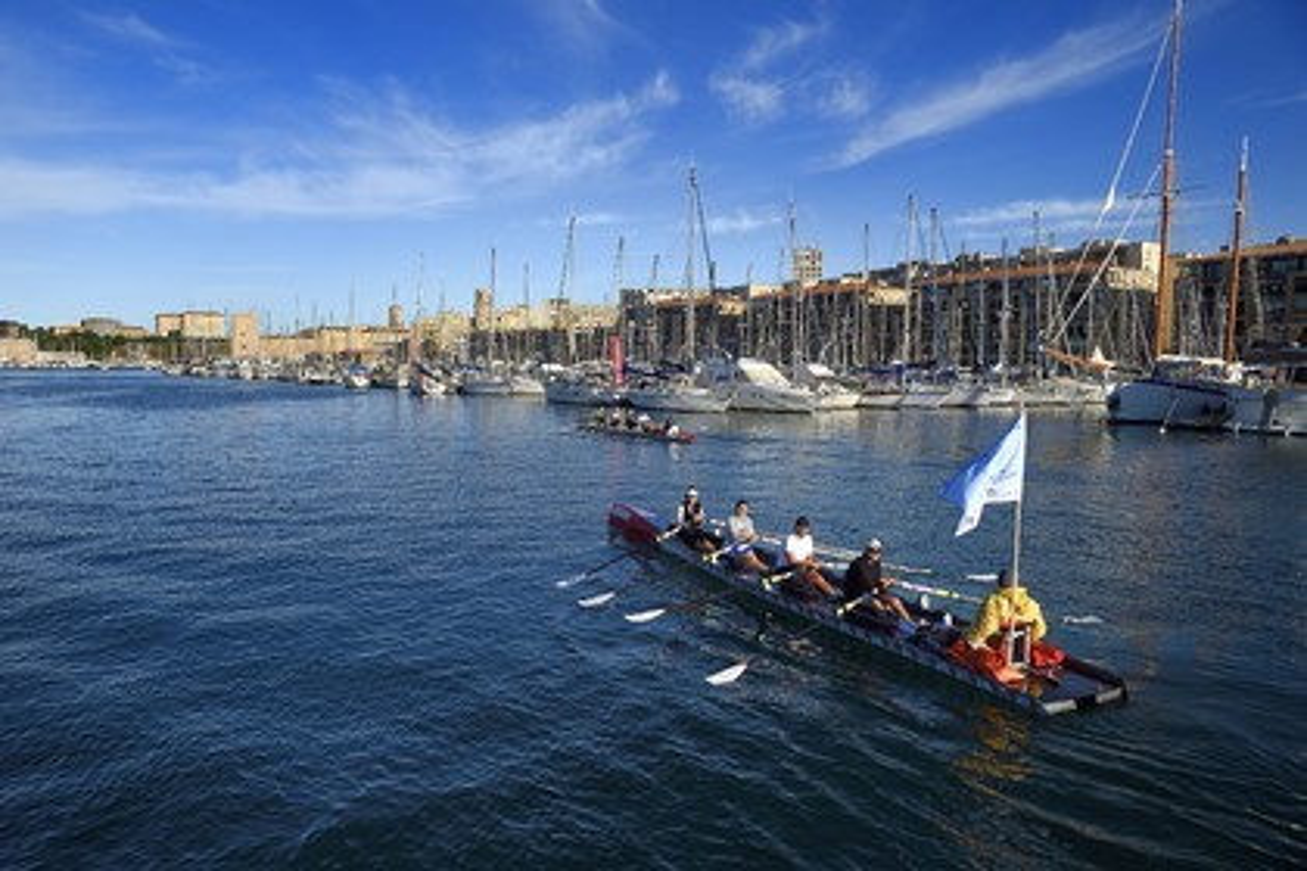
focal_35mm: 27
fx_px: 980
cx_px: 654
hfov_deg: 67.4
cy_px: 436
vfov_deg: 47.9
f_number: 13
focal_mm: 27
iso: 200
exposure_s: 1/320
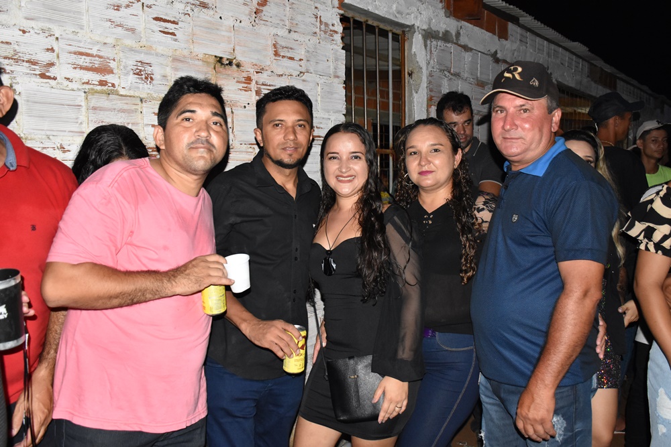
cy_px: 224
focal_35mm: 30
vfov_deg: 43.6
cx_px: 336
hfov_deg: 61.9
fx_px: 559
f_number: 4.5
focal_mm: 20
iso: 2500
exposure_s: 1/100
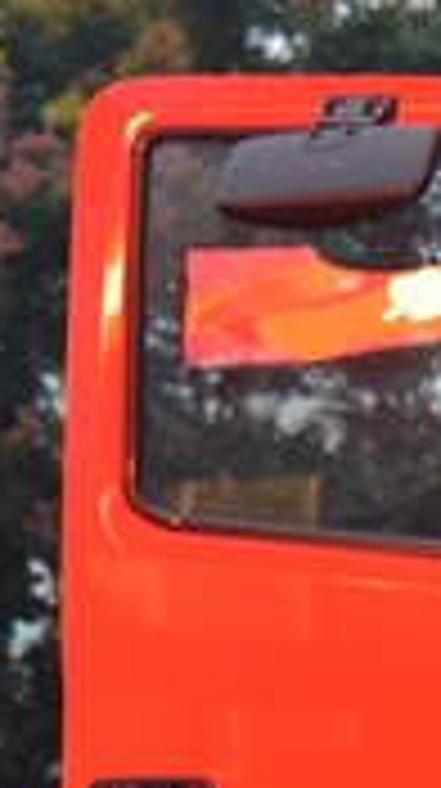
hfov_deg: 4.9
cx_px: 1616
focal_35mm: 230
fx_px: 4798
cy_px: 741
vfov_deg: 9.3
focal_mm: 46
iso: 1400
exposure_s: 1/60
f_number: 4
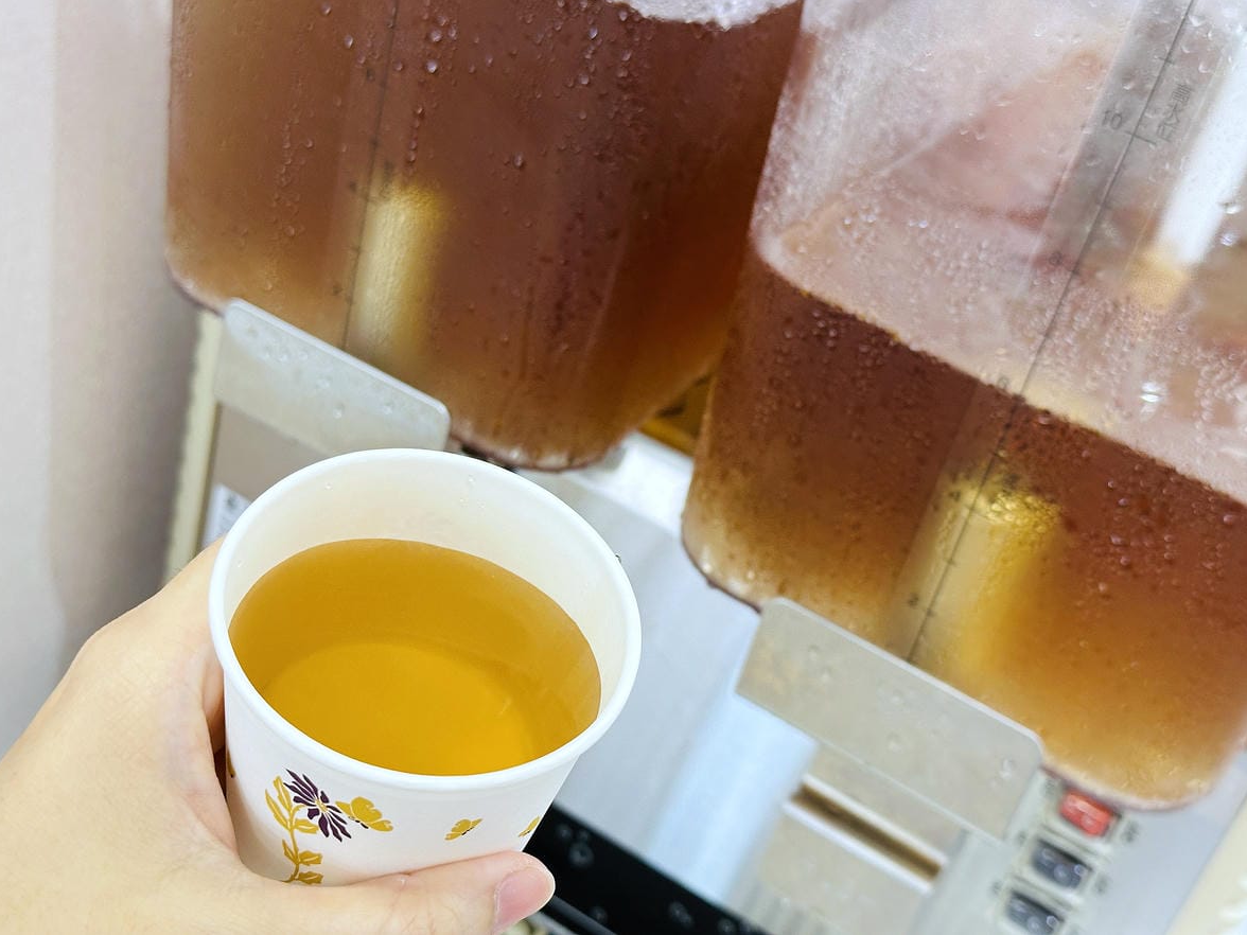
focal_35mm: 49
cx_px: 613
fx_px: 1765
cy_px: 459
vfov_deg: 29.7
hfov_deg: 38.9
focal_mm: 6.86
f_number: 1.78
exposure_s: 1/60
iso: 125
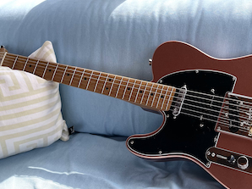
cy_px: 135
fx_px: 320
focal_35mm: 44
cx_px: 155
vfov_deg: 32.4
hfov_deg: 42.7
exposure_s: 1/363
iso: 50
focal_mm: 5.1
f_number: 1.6
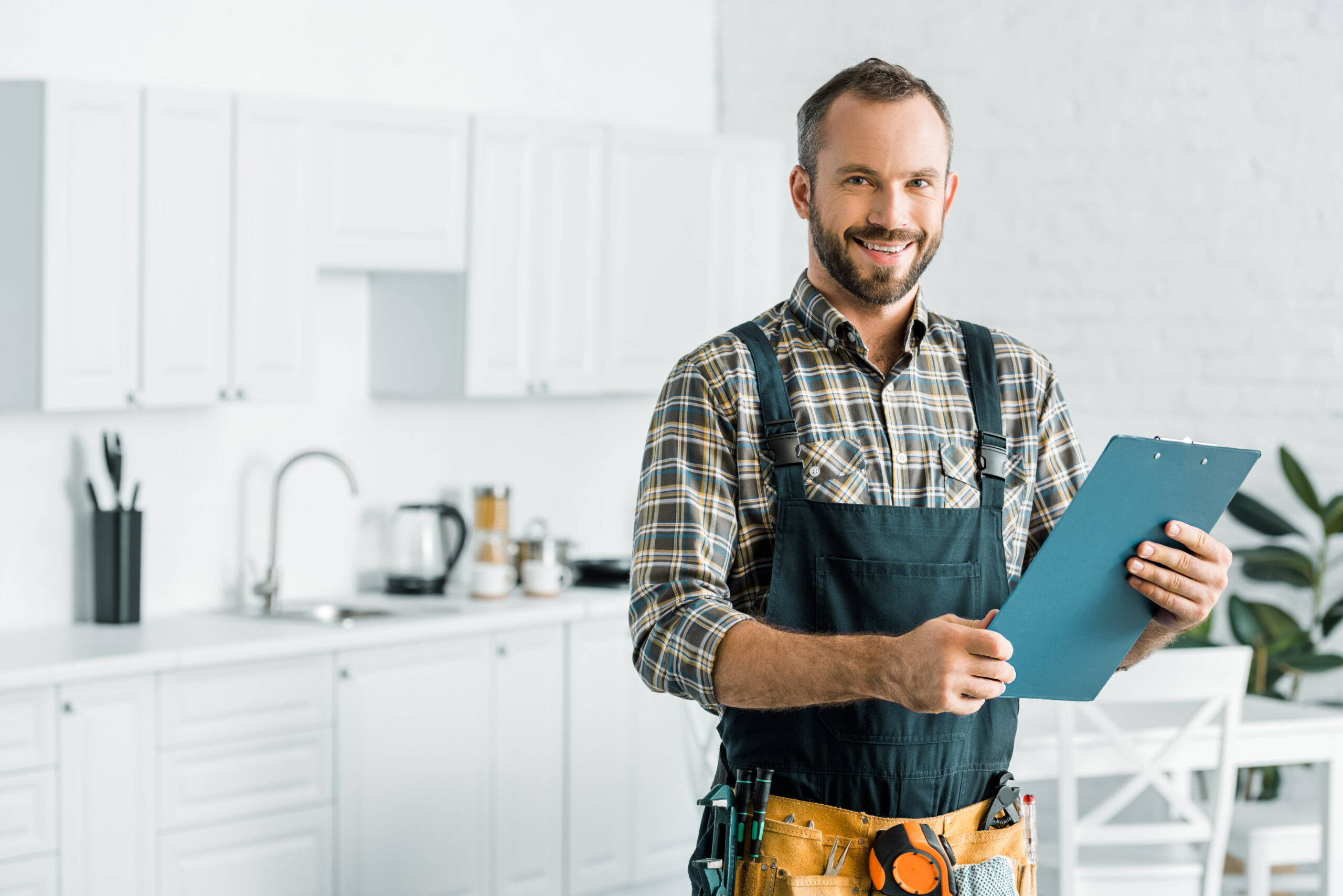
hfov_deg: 22.1
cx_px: 672
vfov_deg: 14.9
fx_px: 3433
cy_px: 448
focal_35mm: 92
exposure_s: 1/200
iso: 160
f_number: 4.5
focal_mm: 92
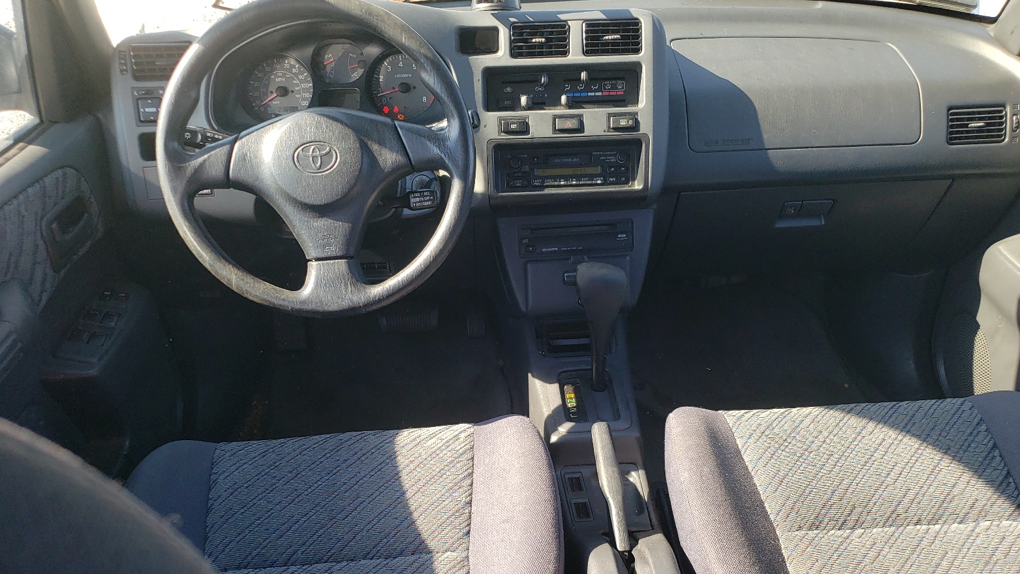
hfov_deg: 66.1
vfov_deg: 39.9
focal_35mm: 29
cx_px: 514
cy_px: 363
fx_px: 784
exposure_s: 1/345
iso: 50
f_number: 1.5
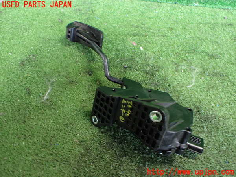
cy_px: 88
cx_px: 118
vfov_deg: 46.8
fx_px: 205
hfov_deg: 60.0
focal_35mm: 30
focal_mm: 5.4
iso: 800
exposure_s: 1/50
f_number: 2.3
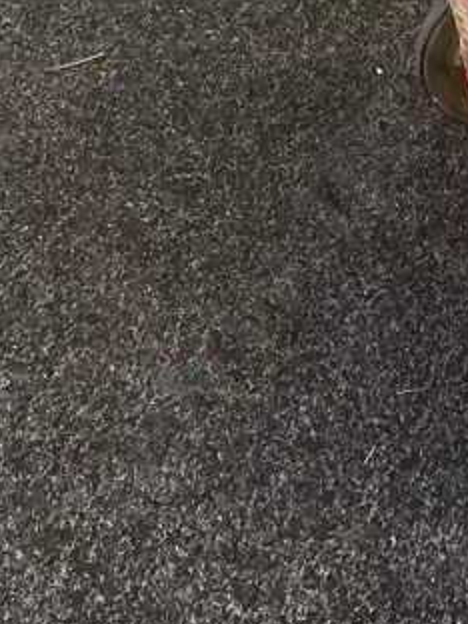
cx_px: 700
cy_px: -292
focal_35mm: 92
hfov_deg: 14.9
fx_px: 1658
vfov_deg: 18.9
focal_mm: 3.99
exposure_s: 1/50
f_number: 1.8
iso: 250
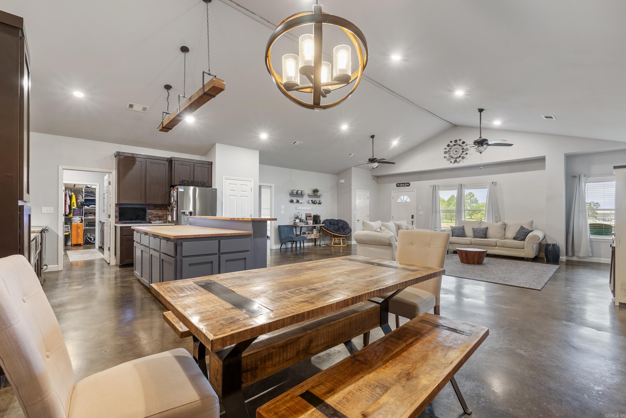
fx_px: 278
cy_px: 209
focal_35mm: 16
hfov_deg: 96.7
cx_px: 313
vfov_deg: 73.8
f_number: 9
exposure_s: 2.5
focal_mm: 16
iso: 250
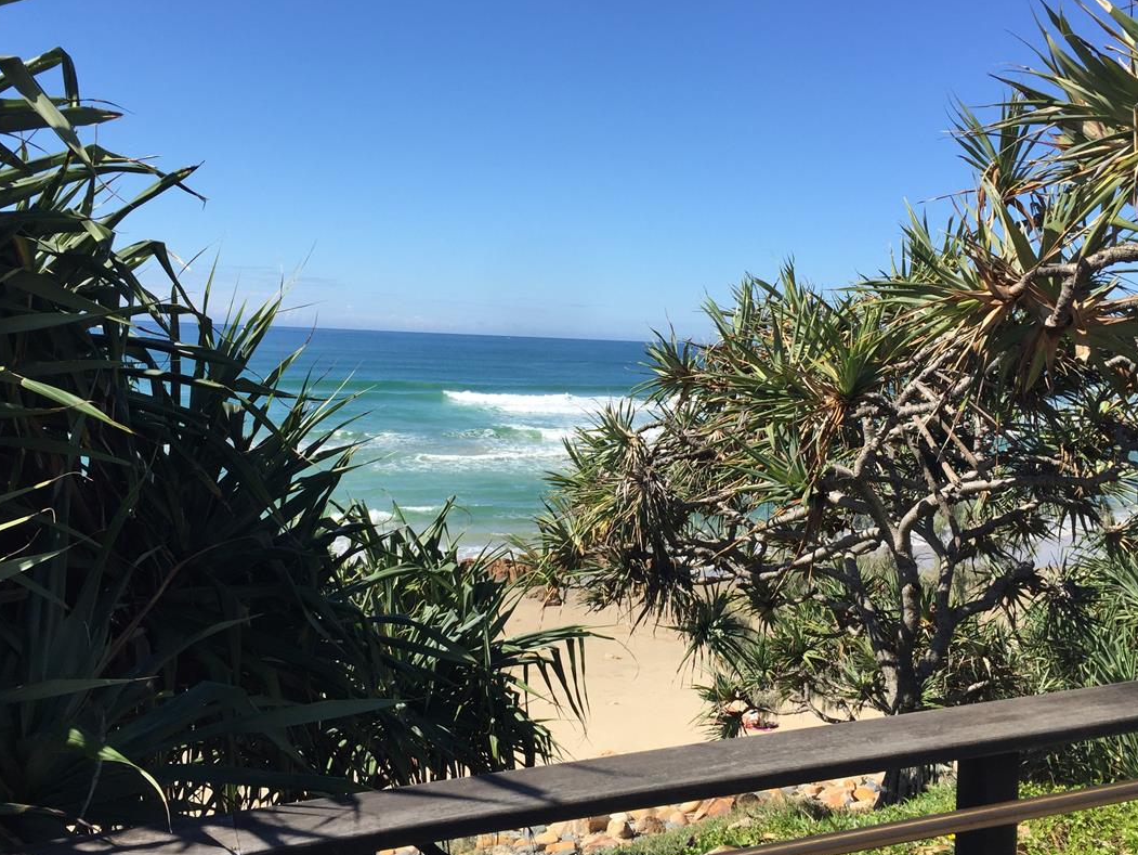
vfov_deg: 39.7
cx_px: 593
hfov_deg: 51.3
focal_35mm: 36
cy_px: 405
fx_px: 1184
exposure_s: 1/1647
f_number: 2.2
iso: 32
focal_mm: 4.15
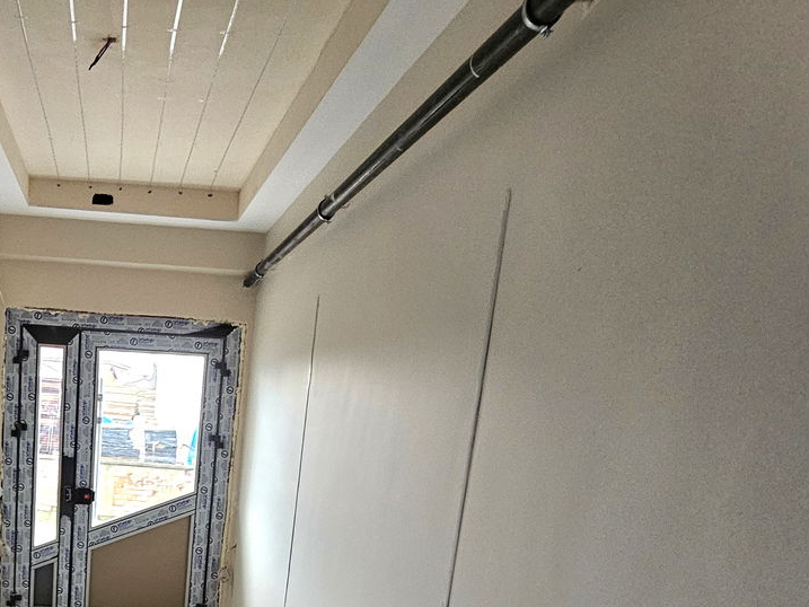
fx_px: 678
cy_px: 581
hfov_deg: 55.9
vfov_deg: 42.8
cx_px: 130
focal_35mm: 29
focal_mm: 2.2
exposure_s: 1/33.4
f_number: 2.2
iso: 320
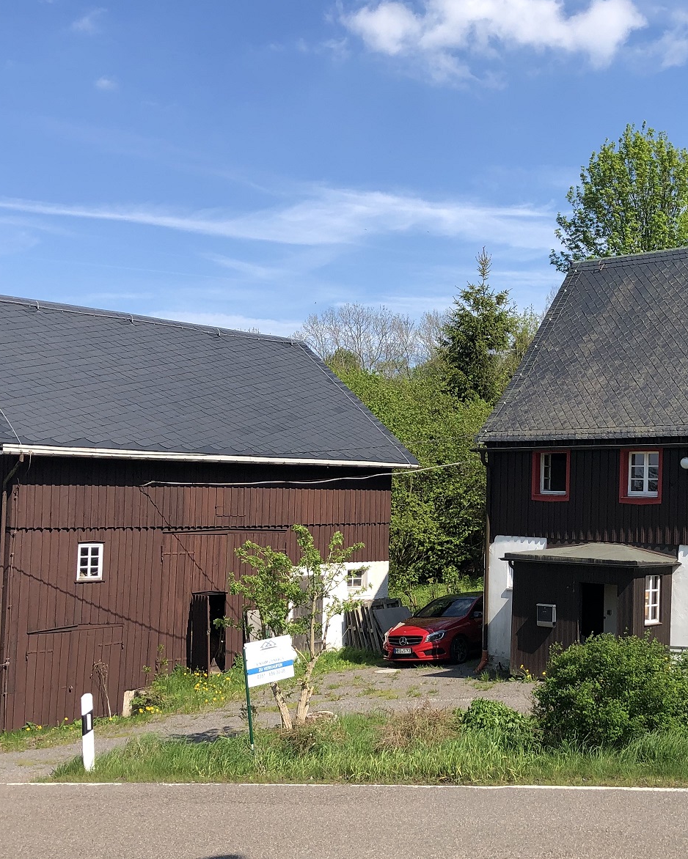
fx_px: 1196
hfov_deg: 31.6
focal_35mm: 47
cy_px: 472
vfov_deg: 39.5
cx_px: 506
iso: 20
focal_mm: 4
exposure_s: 1/1453
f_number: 1.8
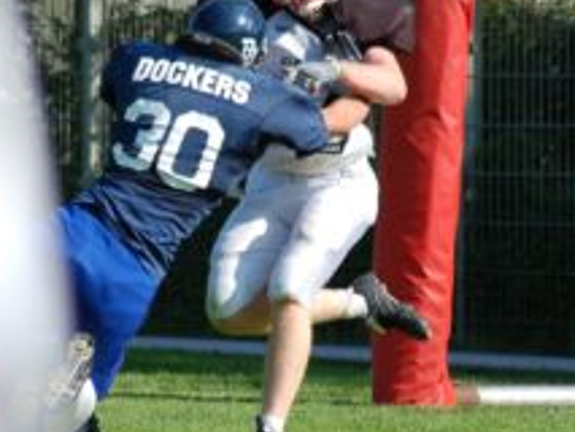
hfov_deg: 3.8
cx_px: 185
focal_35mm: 521
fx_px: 8659
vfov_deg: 2.9
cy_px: 205
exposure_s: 1/1000
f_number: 4.8
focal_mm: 170
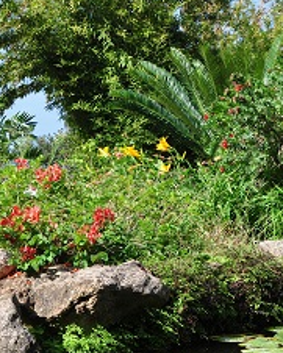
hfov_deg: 15.5
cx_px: 269
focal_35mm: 98
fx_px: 1025
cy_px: 186
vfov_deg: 19.6
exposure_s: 1/250
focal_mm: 35
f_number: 8
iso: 250
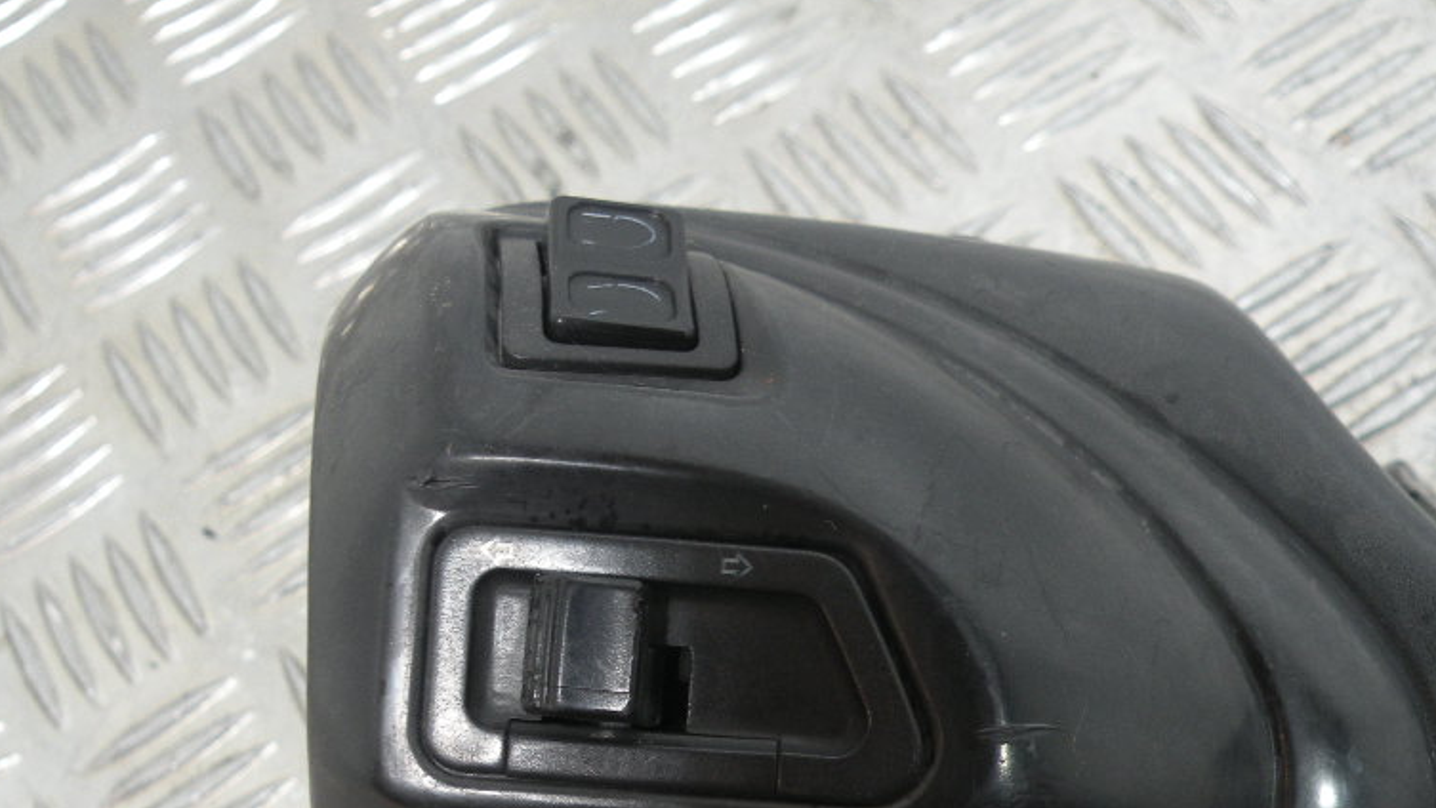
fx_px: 1523
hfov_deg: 50.5
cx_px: 709
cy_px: 673
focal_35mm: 40
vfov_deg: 28.9
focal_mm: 4.7
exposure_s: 1/64.3
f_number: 2.8
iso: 109
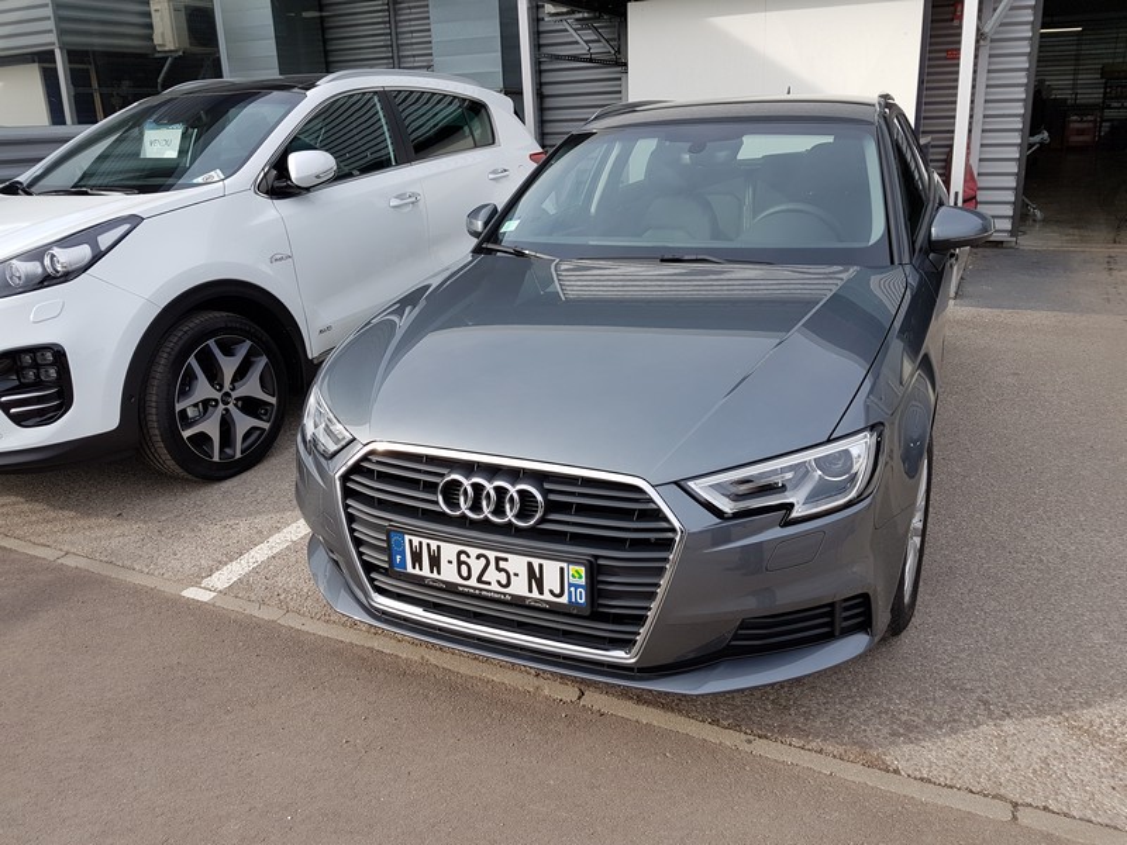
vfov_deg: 53.1
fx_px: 846
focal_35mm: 26
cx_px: 564
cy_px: 422
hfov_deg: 67.3
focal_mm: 4.2
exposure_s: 1/948
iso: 40
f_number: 1.7
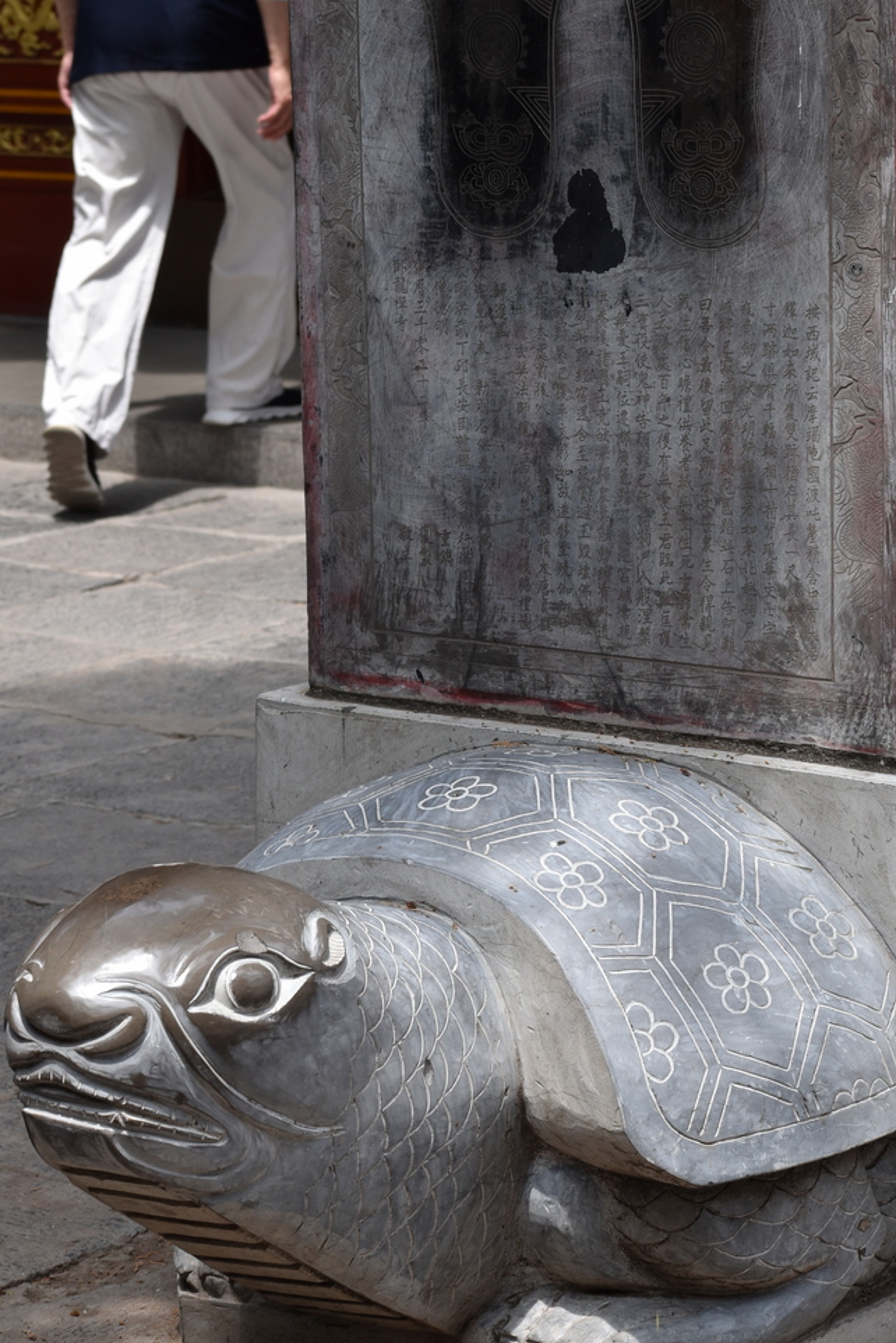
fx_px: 4887
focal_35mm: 131
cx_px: 514
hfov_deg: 10.5
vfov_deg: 15.6
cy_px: 667
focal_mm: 70
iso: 200
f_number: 7.1
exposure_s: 1/250
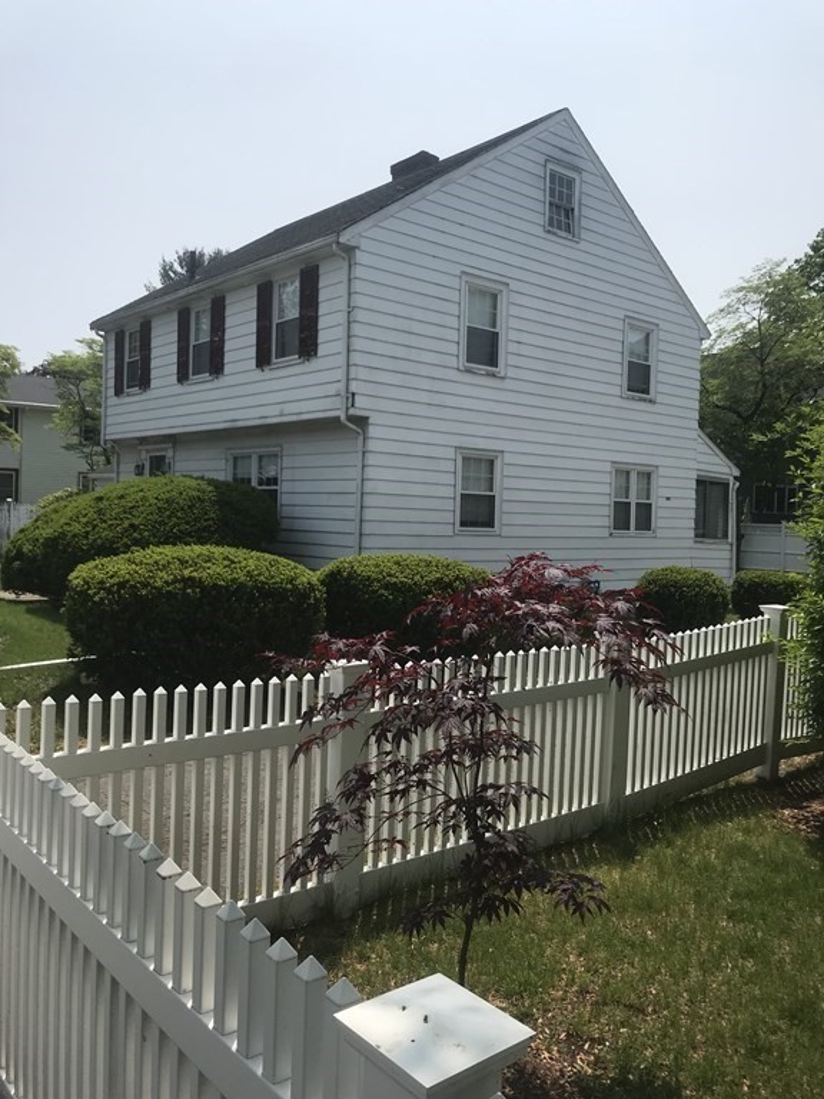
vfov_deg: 63.4
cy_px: 550
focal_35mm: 28
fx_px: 889
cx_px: 412
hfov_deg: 49.7
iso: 20
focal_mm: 3.99
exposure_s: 1/4000
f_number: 1.8
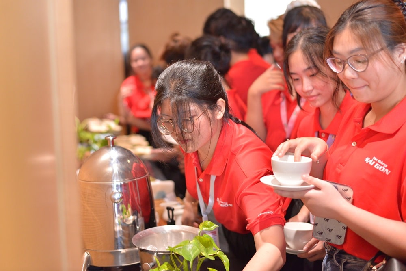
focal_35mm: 50
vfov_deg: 27.0
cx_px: 203
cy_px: 136
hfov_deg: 39.6
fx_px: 564
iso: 1250
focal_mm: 50
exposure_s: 1/200
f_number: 2.5
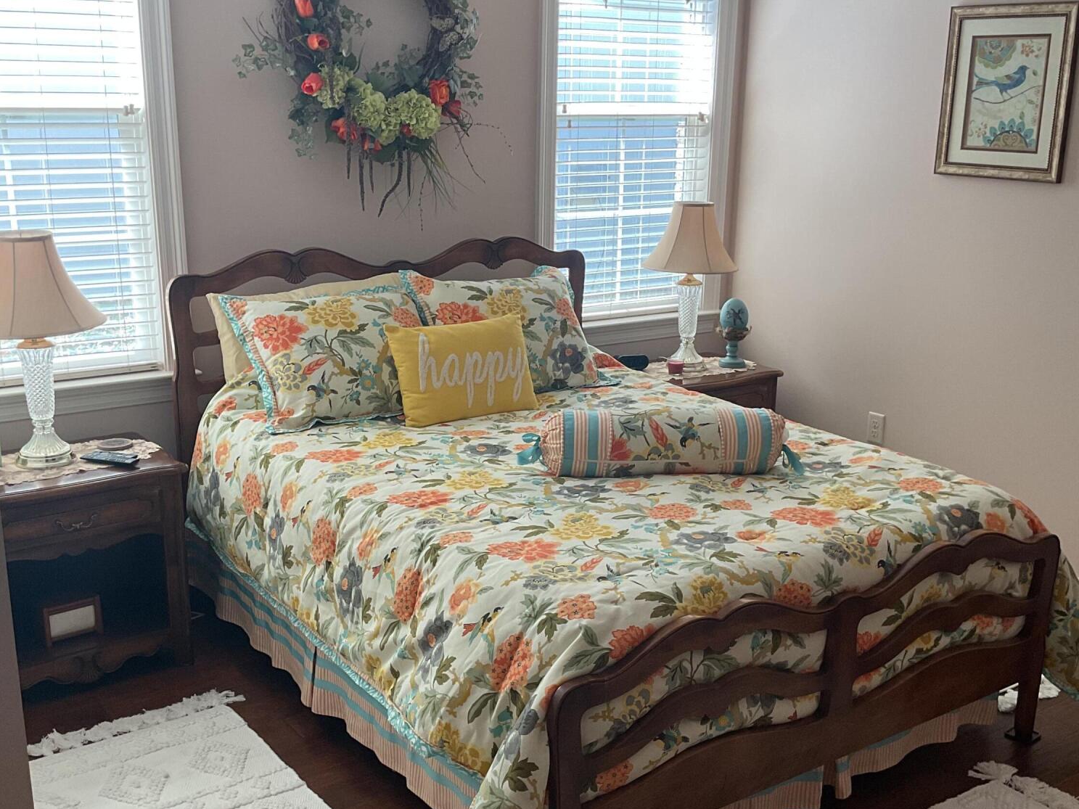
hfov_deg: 47.9
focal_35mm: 39
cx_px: 543
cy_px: 446
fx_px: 1216
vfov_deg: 36.8
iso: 64
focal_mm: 3
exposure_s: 1/120
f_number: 1.8
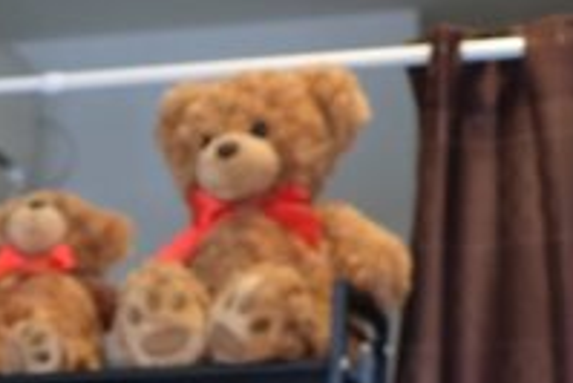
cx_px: -518
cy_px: 1197
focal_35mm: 225
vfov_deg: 5.7
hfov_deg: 8.7
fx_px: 3584
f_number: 2.5
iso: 400
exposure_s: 1/60
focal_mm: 23
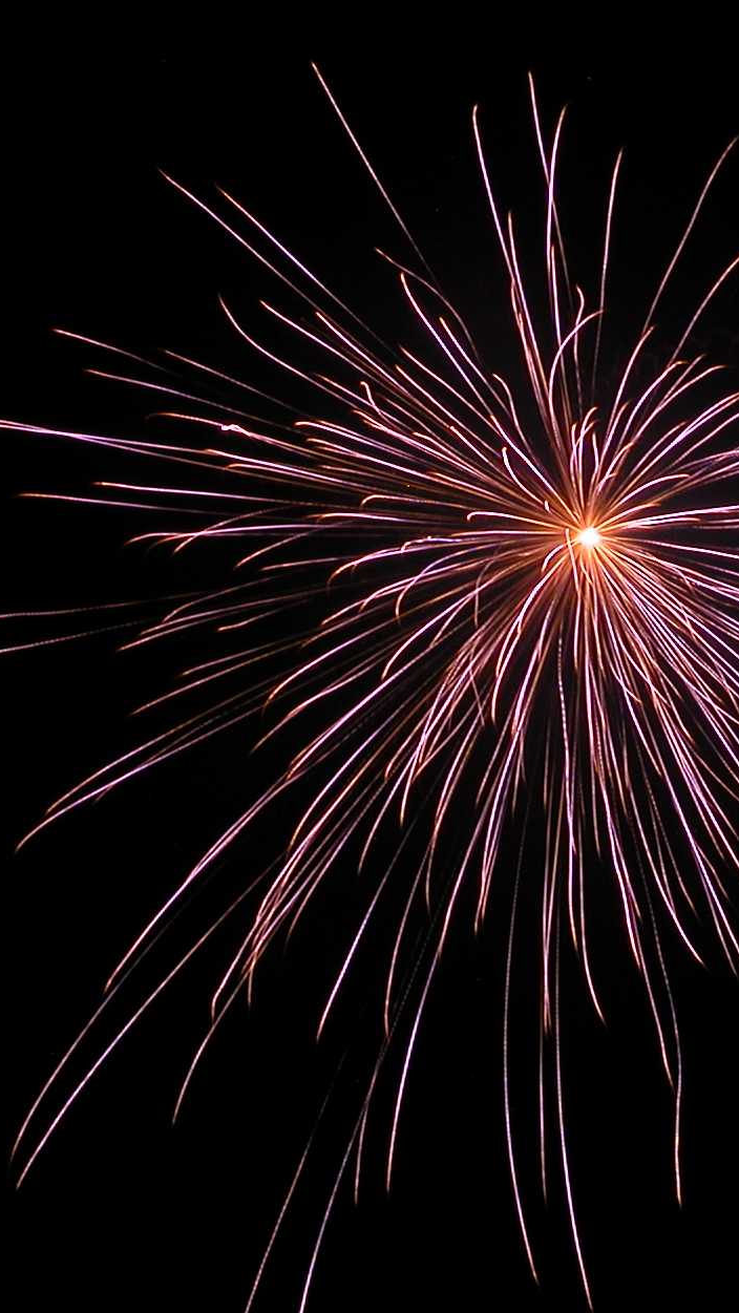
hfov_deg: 30.3
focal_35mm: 39
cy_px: 666
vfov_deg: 51.6
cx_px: 460
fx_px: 1358
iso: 100
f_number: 8
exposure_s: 8
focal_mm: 8.9
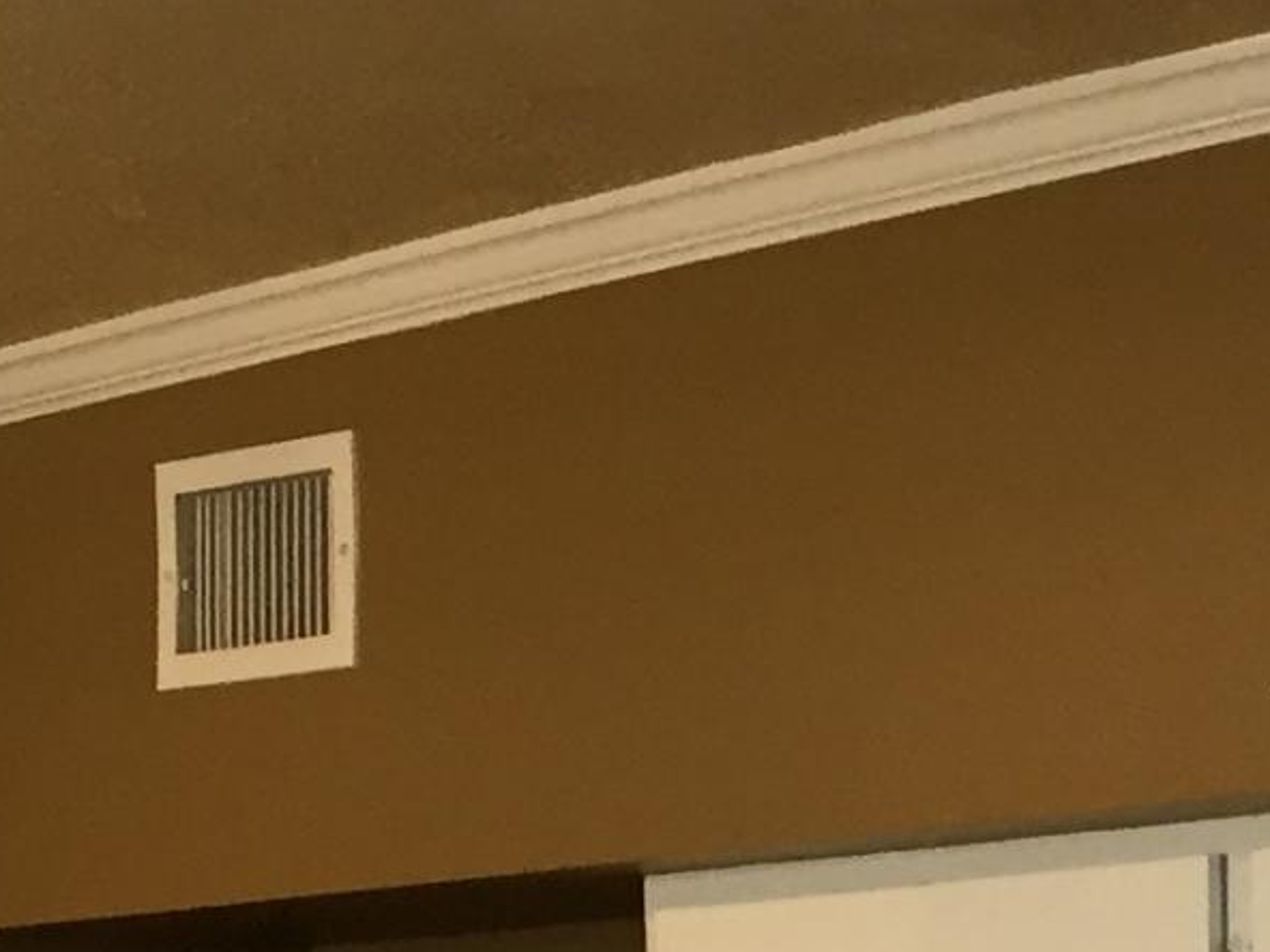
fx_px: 5393
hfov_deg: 13.1
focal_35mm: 147
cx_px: 1545
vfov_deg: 9.1
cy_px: 2219
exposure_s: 1/33
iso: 50
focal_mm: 4.15
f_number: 2.2
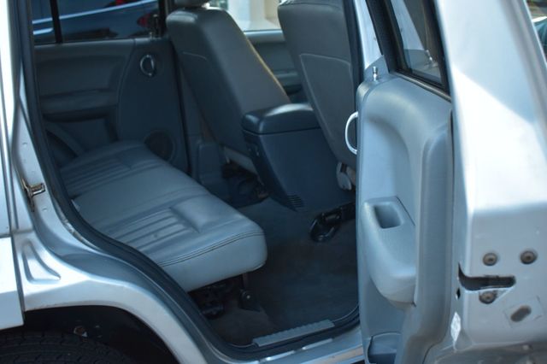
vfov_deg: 30.8
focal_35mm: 44
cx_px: 274
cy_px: 182
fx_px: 661
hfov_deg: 45.0
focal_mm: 29
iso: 1600
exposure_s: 1/15
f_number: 4.2
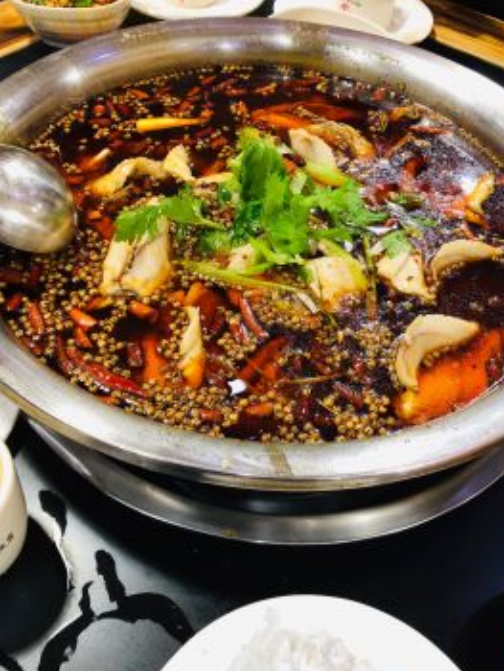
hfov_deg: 44.2
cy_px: 368
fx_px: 620
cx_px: 257
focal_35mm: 32
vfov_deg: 56.7
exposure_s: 1/17
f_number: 1.8
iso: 50
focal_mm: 4
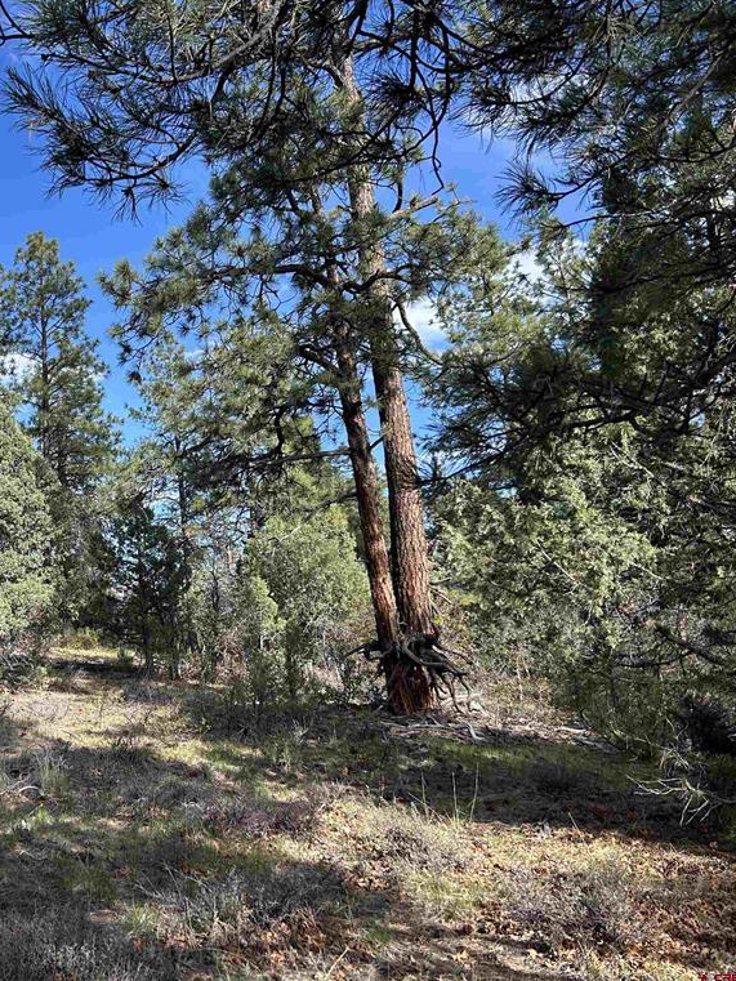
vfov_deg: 52.6
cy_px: 489
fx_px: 992
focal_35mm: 35
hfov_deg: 38.3
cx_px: 90
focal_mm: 5.7
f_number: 1.5
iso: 50
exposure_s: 1/1135
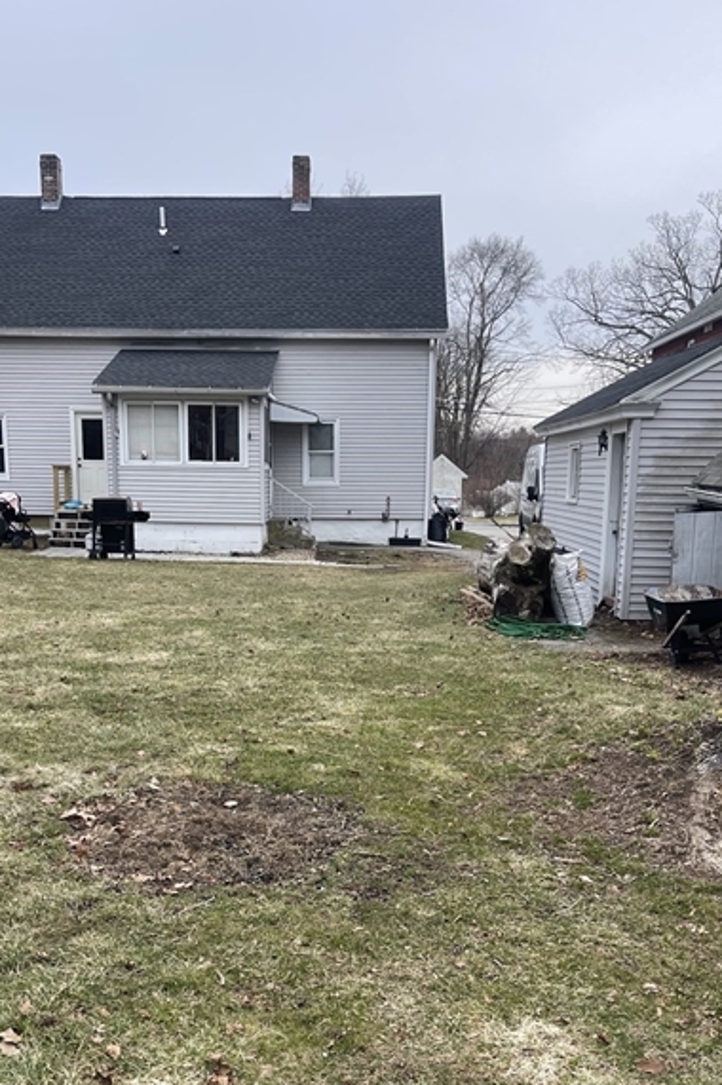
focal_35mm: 35
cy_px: 707
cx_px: 340
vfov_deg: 53.6
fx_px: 1054
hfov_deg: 37.8
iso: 32
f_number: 1.6
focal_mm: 5.1
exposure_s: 1/1057
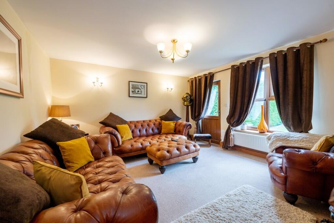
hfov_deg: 104.2
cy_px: 112
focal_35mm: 14
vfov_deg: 81.2
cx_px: 167
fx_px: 130
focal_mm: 14
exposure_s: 1/10
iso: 200
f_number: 6.3
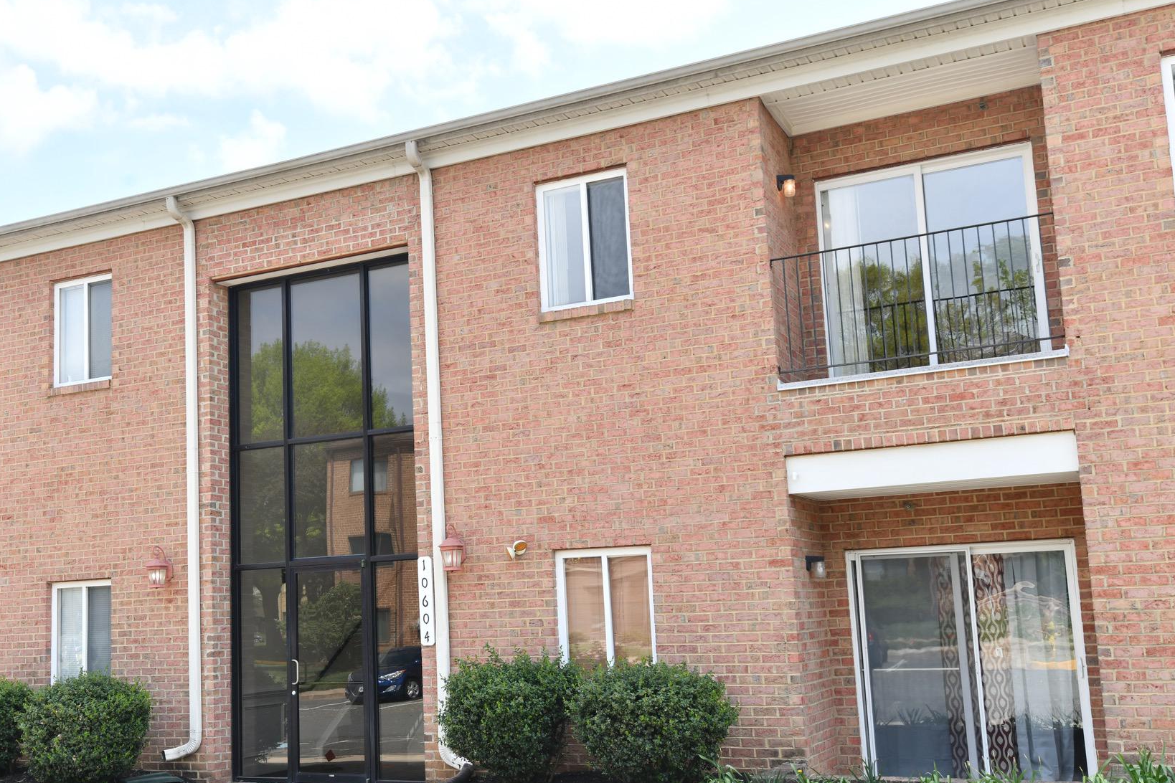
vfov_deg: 33.4
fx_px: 1305
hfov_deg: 48.1
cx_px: 452
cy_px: 422
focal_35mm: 40
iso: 200
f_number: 8
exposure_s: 1/250
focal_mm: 32
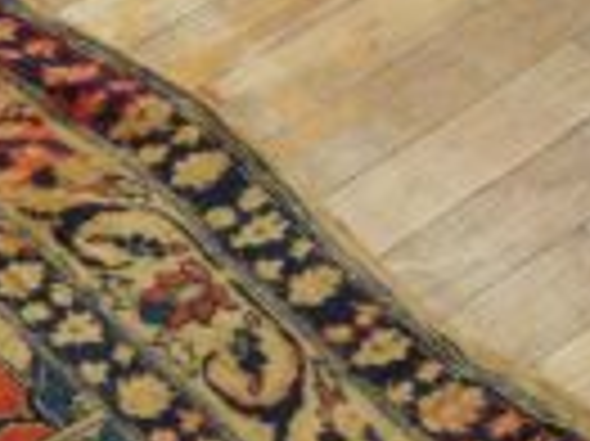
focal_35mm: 119
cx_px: -635
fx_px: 2026
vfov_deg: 12.0
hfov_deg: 13.8
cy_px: 605
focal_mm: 18
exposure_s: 1/60
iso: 1000
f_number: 4
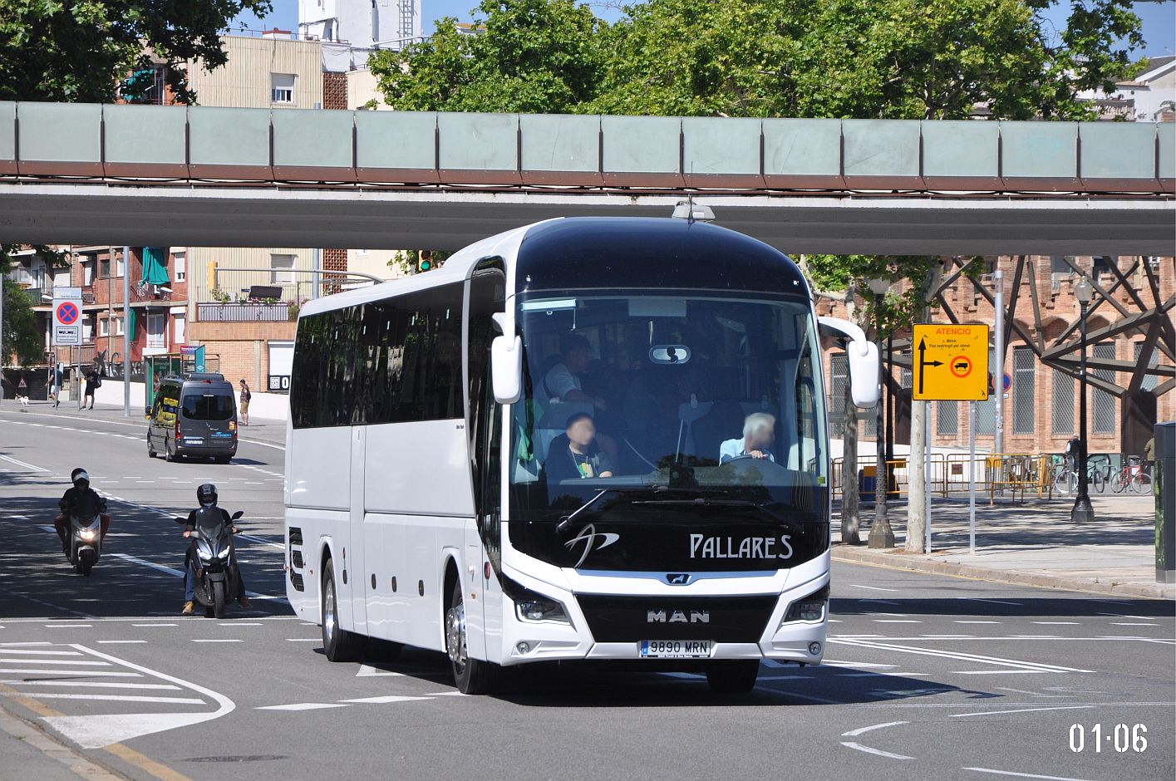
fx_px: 4796
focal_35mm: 147
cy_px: 390
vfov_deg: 9.3
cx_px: 588
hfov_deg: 14.0
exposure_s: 1/1600
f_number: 5.6
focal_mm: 98
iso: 400
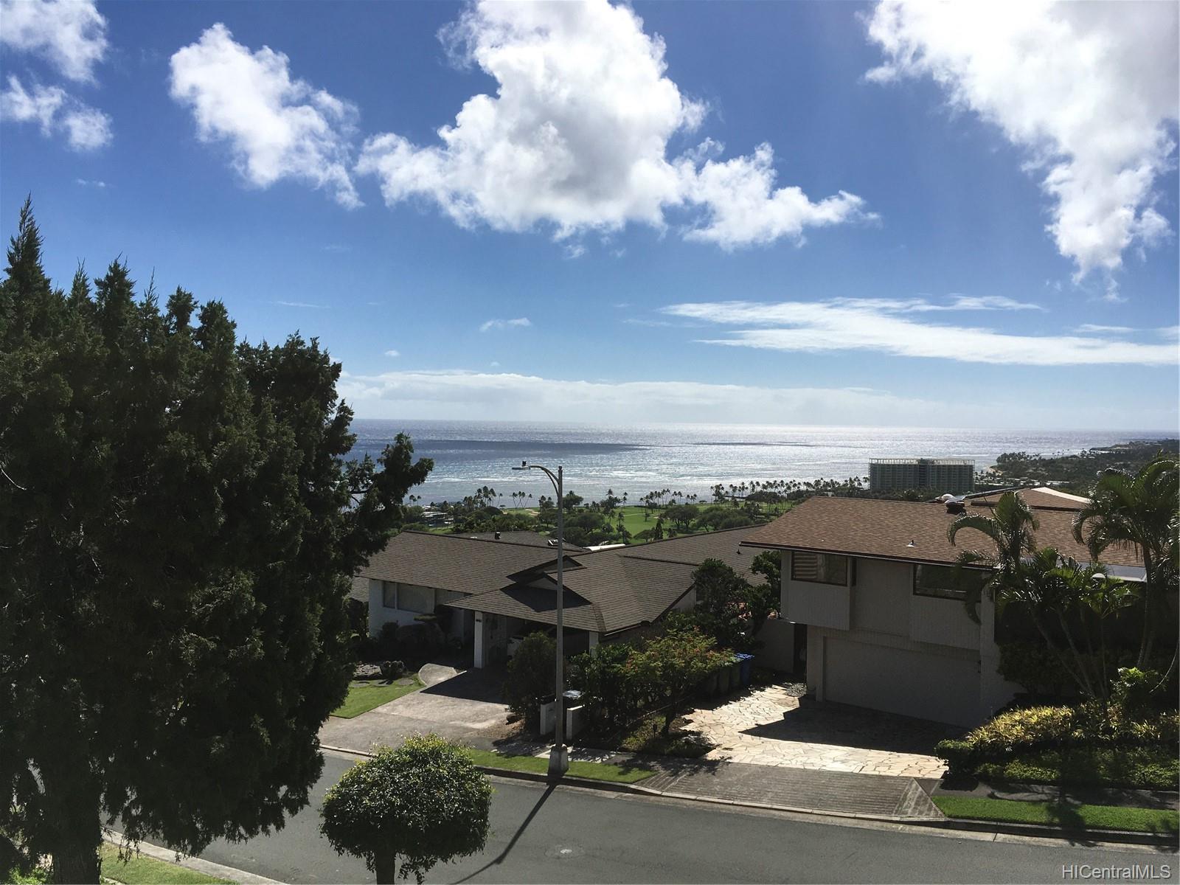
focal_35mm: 29
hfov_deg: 61.7
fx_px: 989
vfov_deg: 48.2
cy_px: 442
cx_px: 590
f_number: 2.2
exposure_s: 1/4808
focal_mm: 4.15
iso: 25
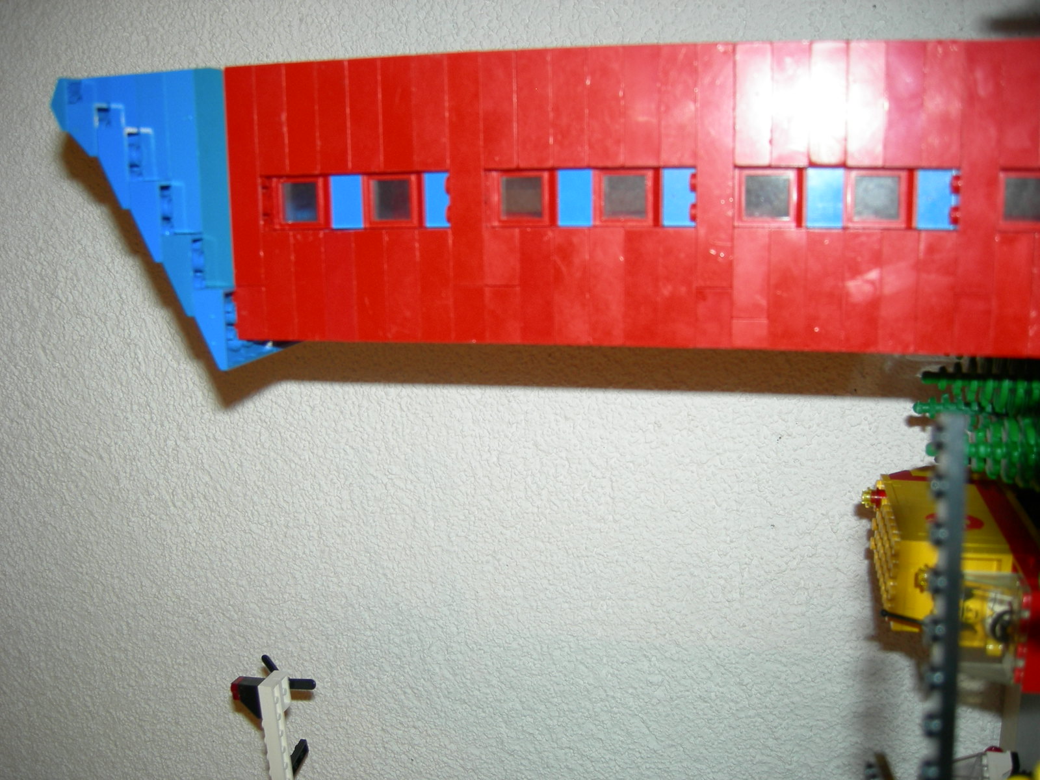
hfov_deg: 51.4
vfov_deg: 39.7
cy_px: 390
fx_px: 1082
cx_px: 520
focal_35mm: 36
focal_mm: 7.5
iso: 64
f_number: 2.7
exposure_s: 1/60.1
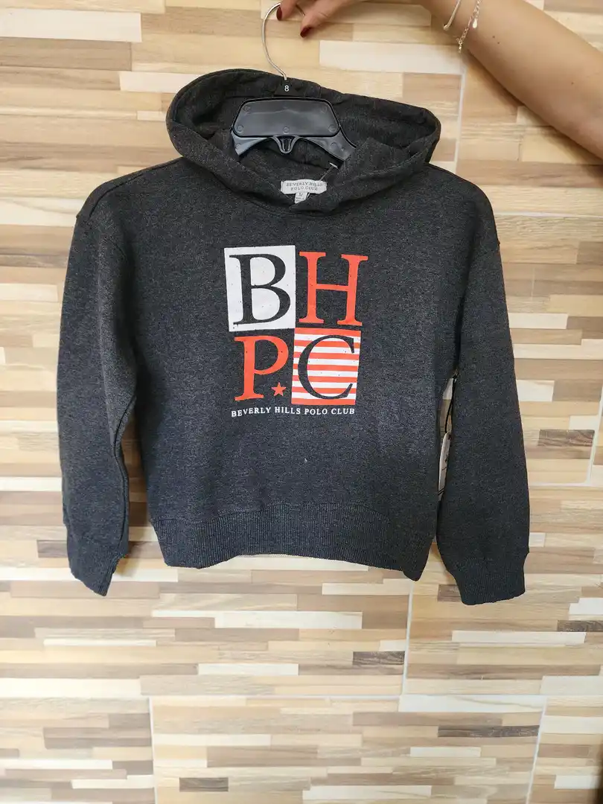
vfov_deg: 73.9
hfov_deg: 58.9
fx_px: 534
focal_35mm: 23
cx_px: 302
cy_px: 402
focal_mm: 6.4
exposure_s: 1/120
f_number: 1.8
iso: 640
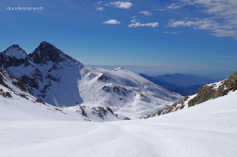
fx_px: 237
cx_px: 118
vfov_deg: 36.7
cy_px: 78
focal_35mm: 36
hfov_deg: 53.2
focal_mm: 24.38
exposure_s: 1/500
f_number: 14
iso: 100
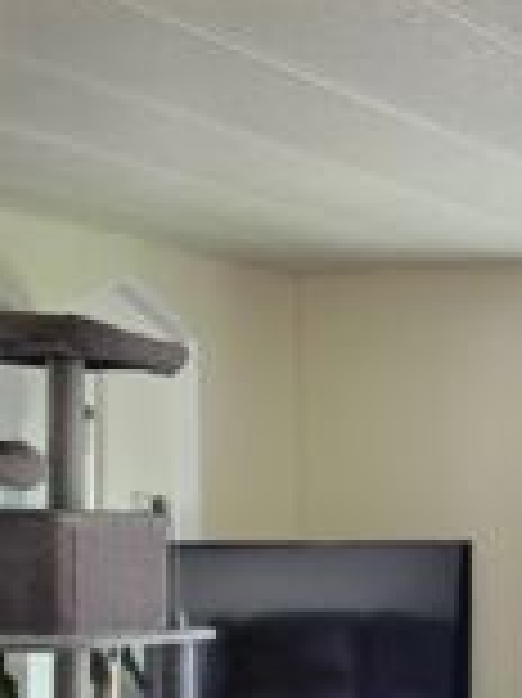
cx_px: 720
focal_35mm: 79
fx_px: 1591
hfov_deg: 17.3
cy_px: 574
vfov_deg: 24.3
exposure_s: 1/120
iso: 100
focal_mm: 6.3
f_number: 1.7
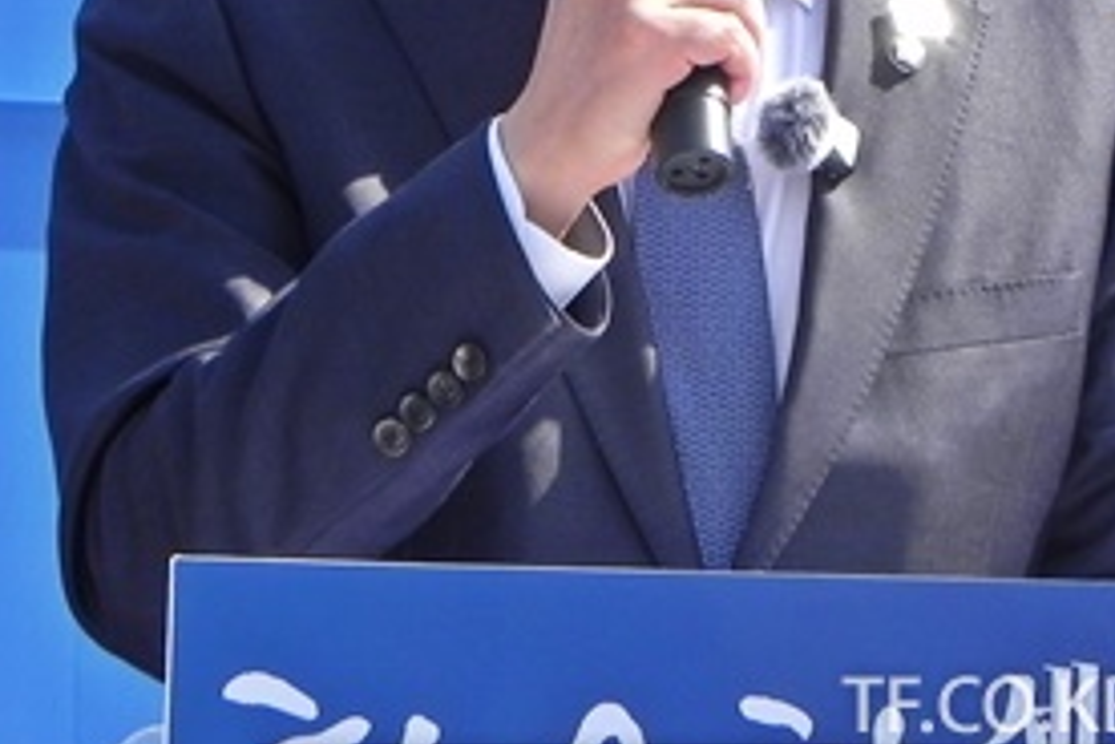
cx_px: 699
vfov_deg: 4.4
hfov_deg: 6.6
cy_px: 16
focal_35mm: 311
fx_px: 9632
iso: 160
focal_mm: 23
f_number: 5.6
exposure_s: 1/275
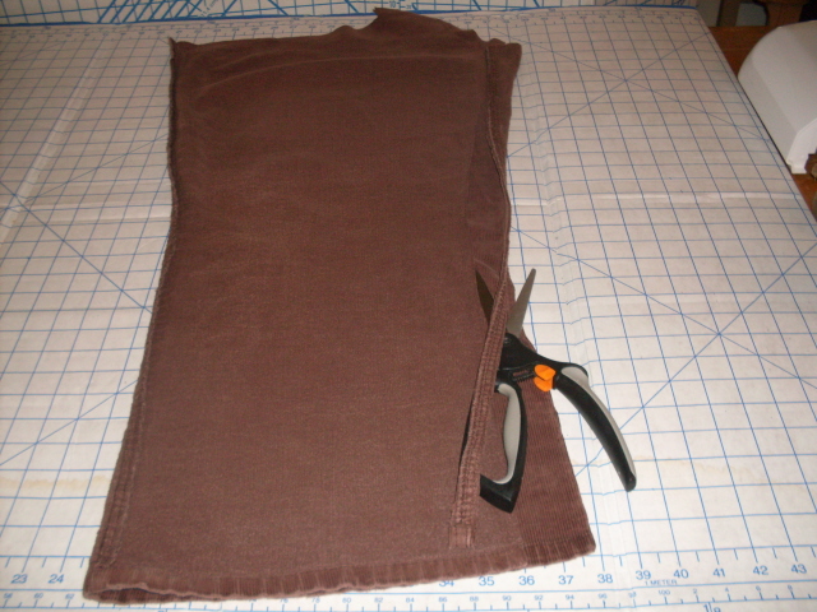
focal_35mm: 38
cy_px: 306
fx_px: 897
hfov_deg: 49.0
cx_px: 408
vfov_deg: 37.7
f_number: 2.8
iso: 100
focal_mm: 6.3
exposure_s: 1/45
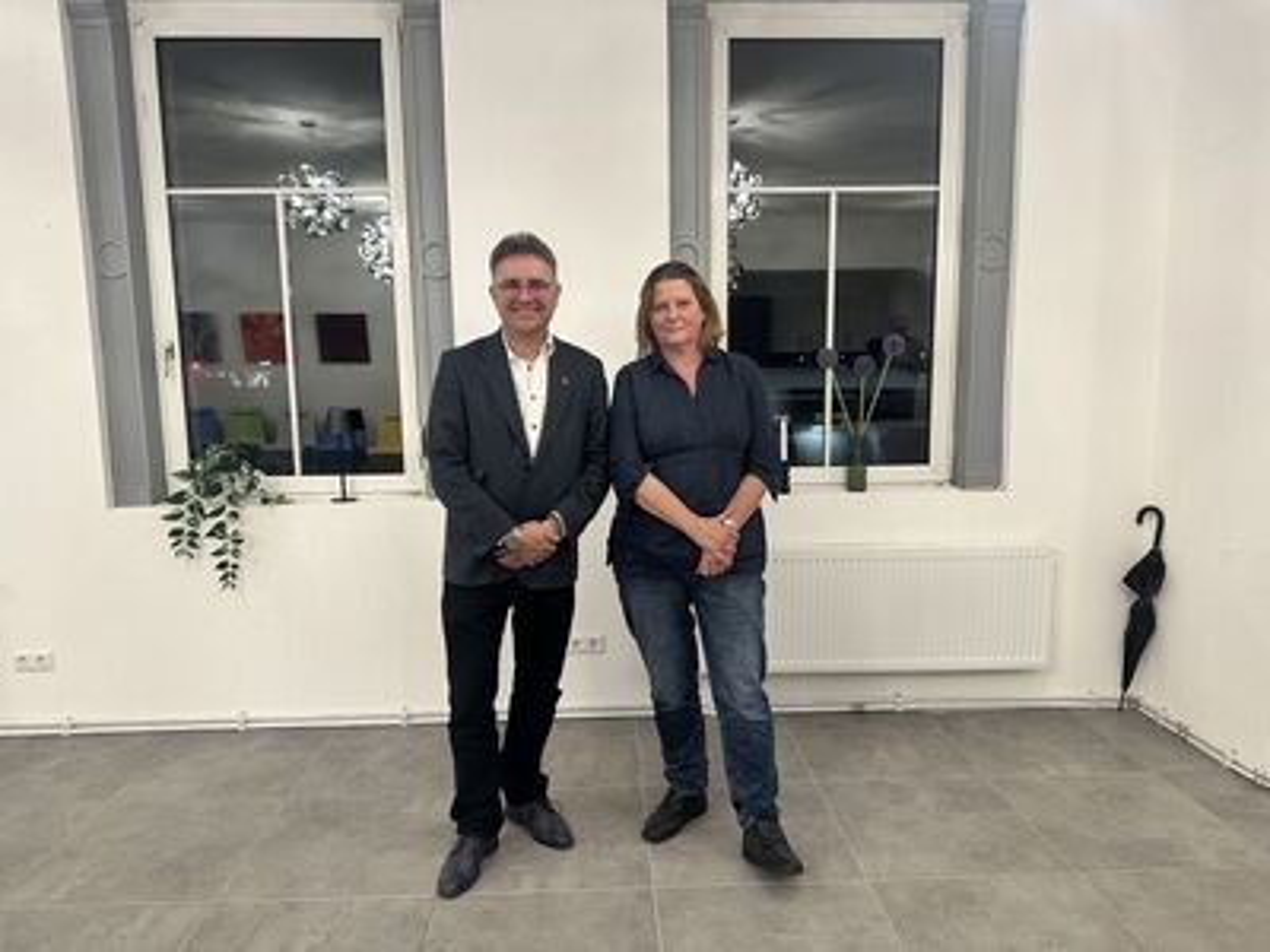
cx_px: 635
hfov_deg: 71.6
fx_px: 881
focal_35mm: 24
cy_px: 476
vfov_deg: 56.8
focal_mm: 6.86
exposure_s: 1/50
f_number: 1.78
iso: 160
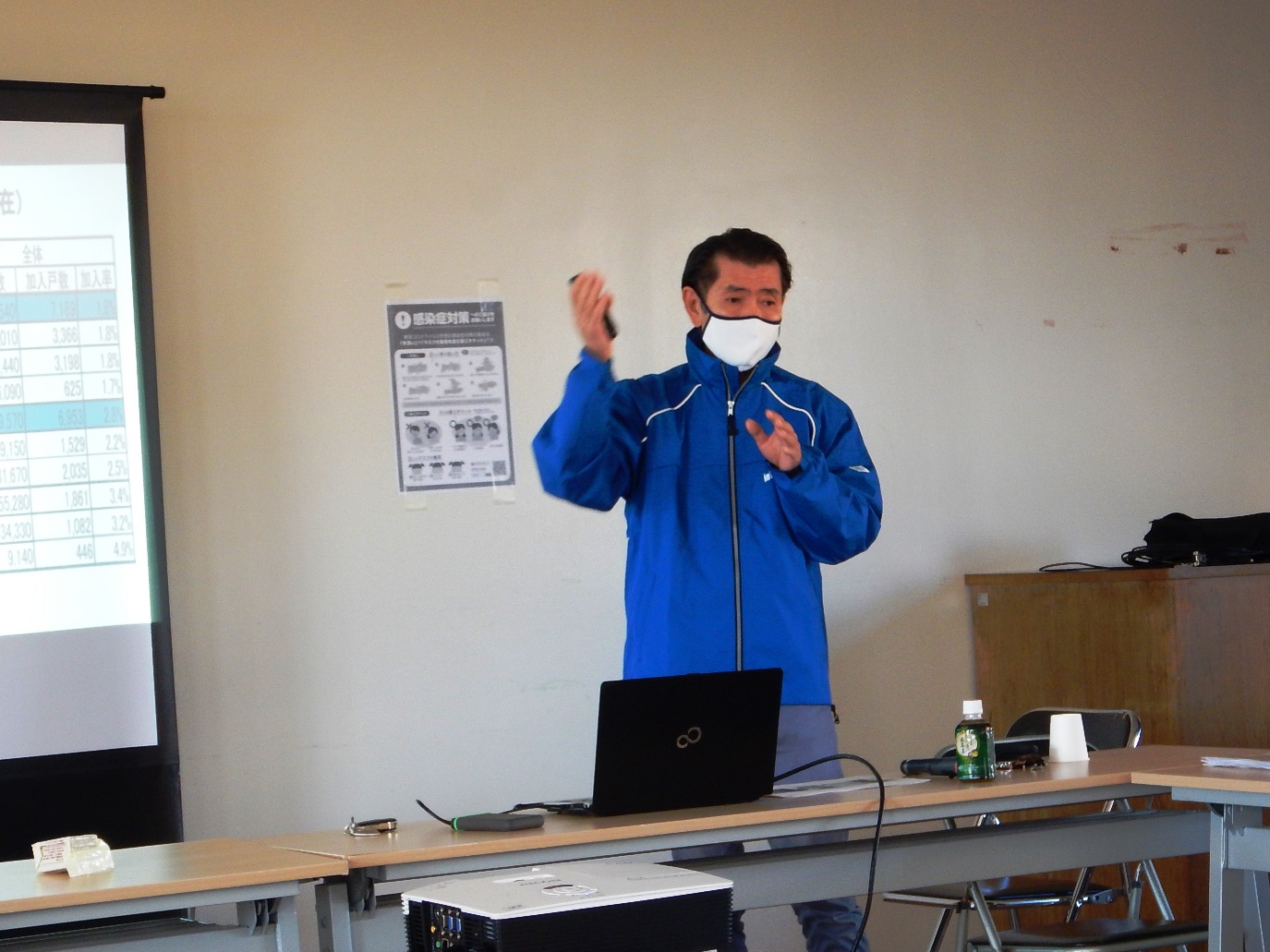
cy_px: 476
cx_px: 635
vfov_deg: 20.4
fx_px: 2641
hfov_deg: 27.0
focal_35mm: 72
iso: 250
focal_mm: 13
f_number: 4.5
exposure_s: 1/30
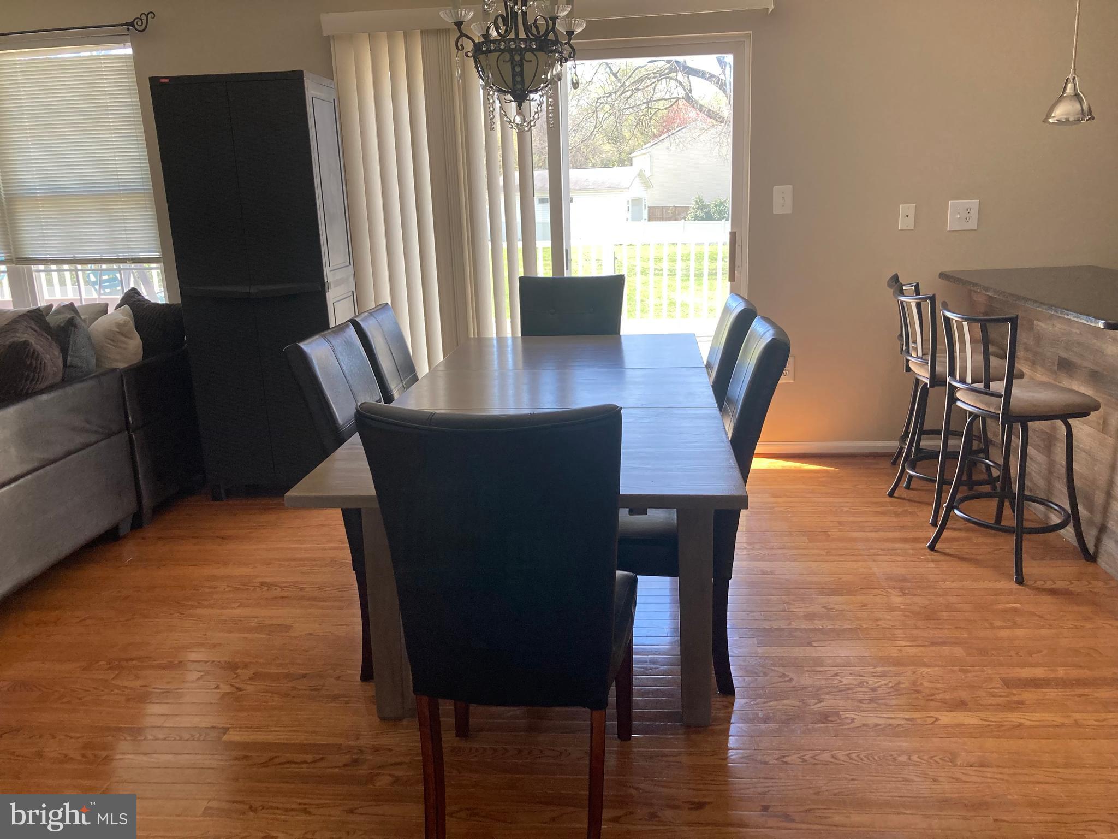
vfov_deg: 49.7
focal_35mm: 28
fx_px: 904
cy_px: 420
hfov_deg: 63.4
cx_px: 559
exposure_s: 1/121
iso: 80
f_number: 1.8
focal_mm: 3.99
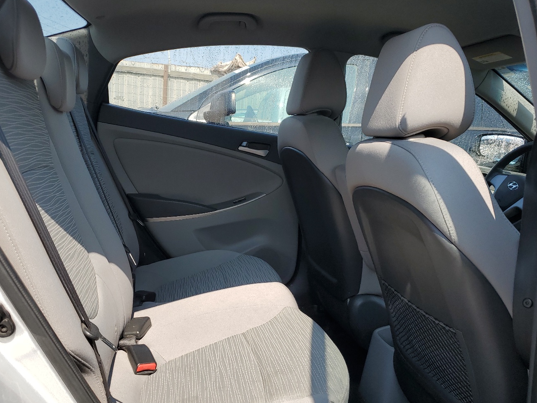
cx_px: 242
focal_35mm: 32
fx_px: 496
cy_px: 221
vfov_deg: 44.1
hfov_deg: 56.7
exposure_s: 1/1667
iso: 50
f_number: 1.5
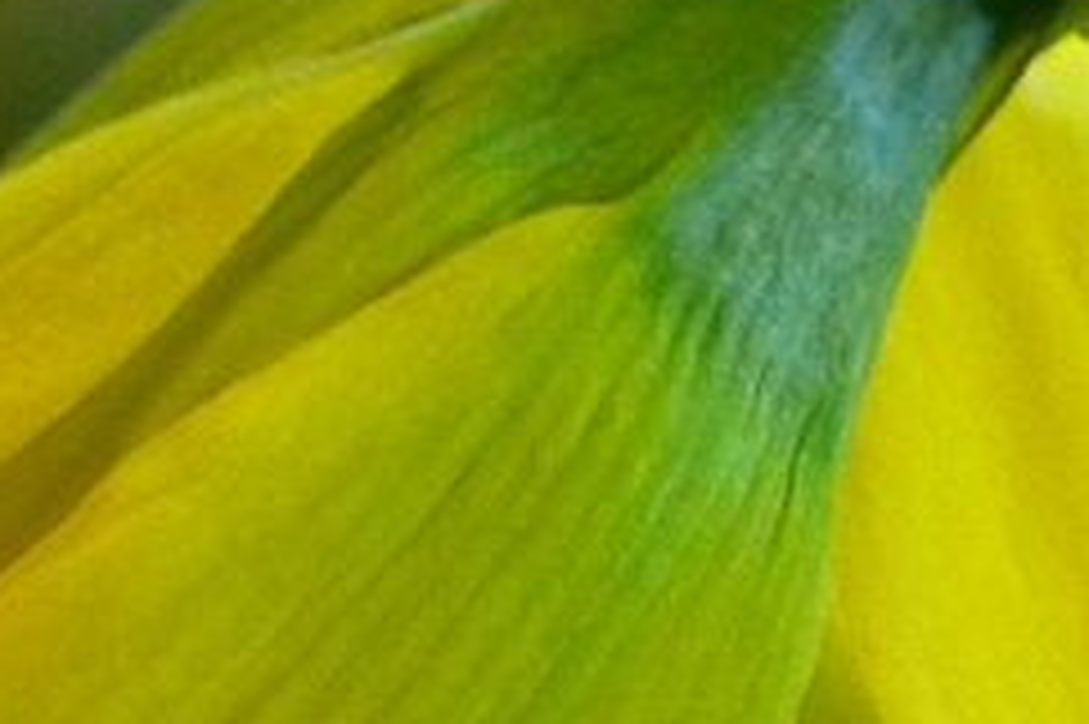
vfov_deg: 0.5
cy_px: 1713
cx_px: 1606
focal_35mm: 2795
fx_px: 84488
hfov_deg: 0.7
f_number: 3.5
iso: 400
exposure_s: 1/100
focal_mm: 81.3
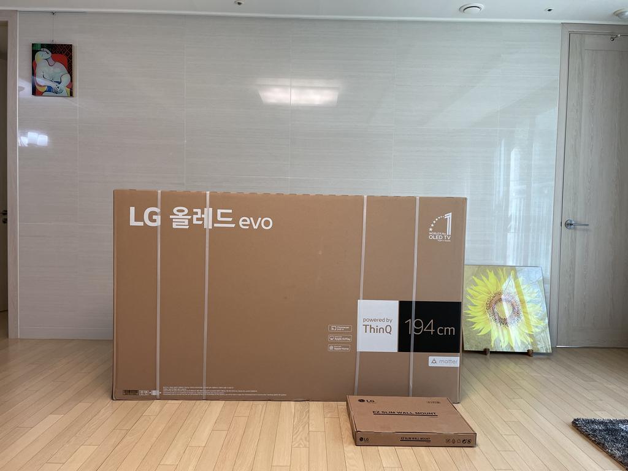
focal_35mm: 26
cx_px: 314
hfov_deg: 67.3
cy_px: 236
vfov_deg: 53.1
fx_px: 472
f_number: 1.6
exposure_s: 1/120
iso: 125
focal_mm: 4.2
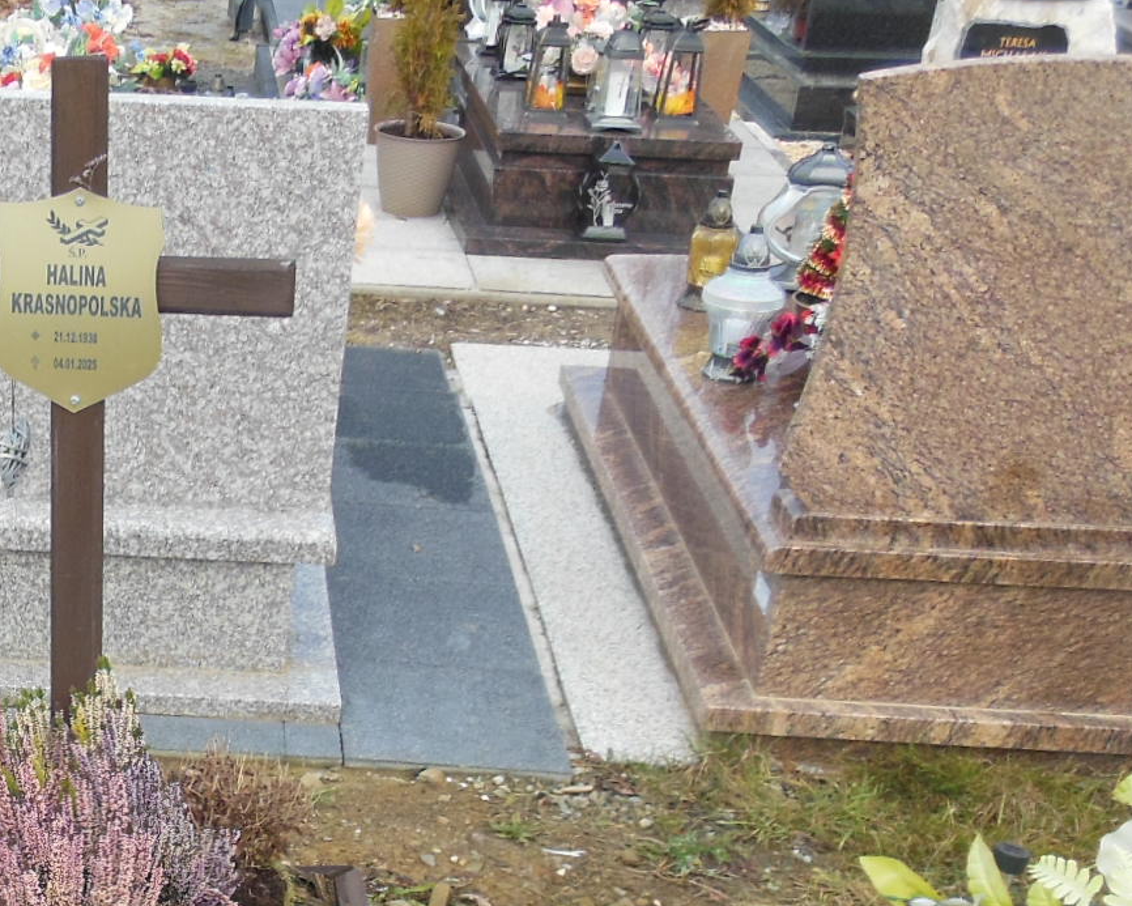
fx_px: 2144
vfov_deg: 22.7
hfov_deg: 27.7
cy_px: 944
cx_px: -24
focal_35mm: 64
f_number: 3.2
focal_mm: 4.5
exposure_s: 1/200
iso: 125
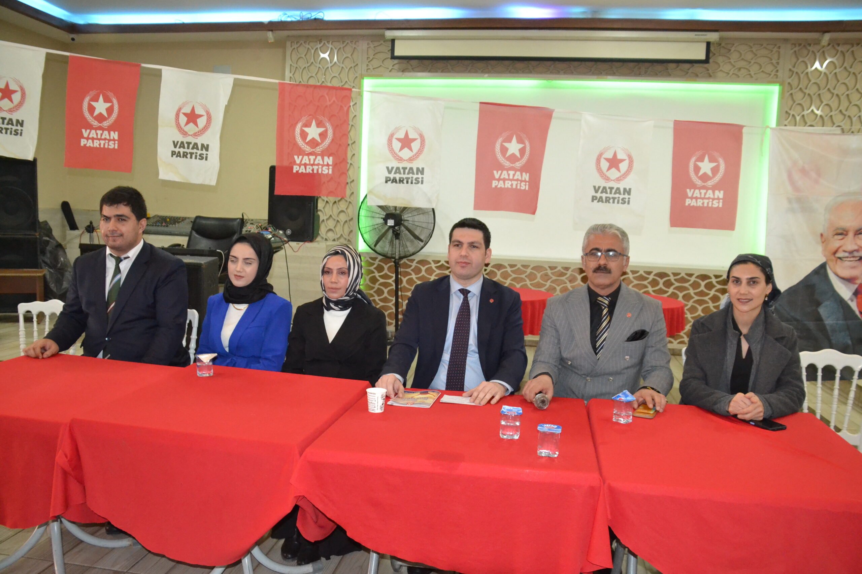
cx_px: 431
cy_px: 287
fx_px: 718
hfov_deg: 61.9
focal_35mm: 30
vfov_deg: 43.6
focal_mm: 20
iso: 3200
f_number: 3.5
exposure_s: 1/60
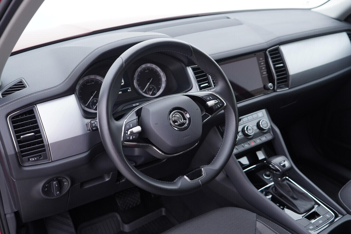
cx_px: 176
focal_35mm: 36
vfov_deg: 36.9
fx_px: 351
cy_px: 117
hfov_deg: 53.1
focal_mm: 24
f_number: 2.8
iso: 200
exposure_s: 1/40
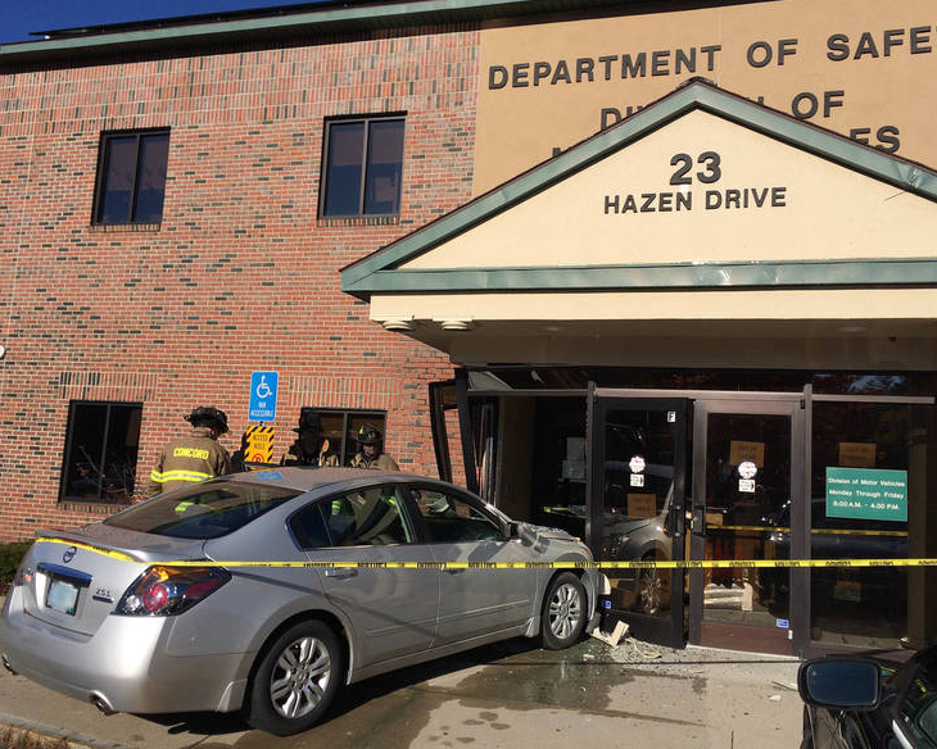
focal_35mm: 31
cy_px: 366
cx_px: 497
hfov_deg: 57.1
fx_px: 860
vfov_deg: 47.1
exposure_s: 1/3731
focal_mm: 4.15
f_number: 2.2
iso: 32
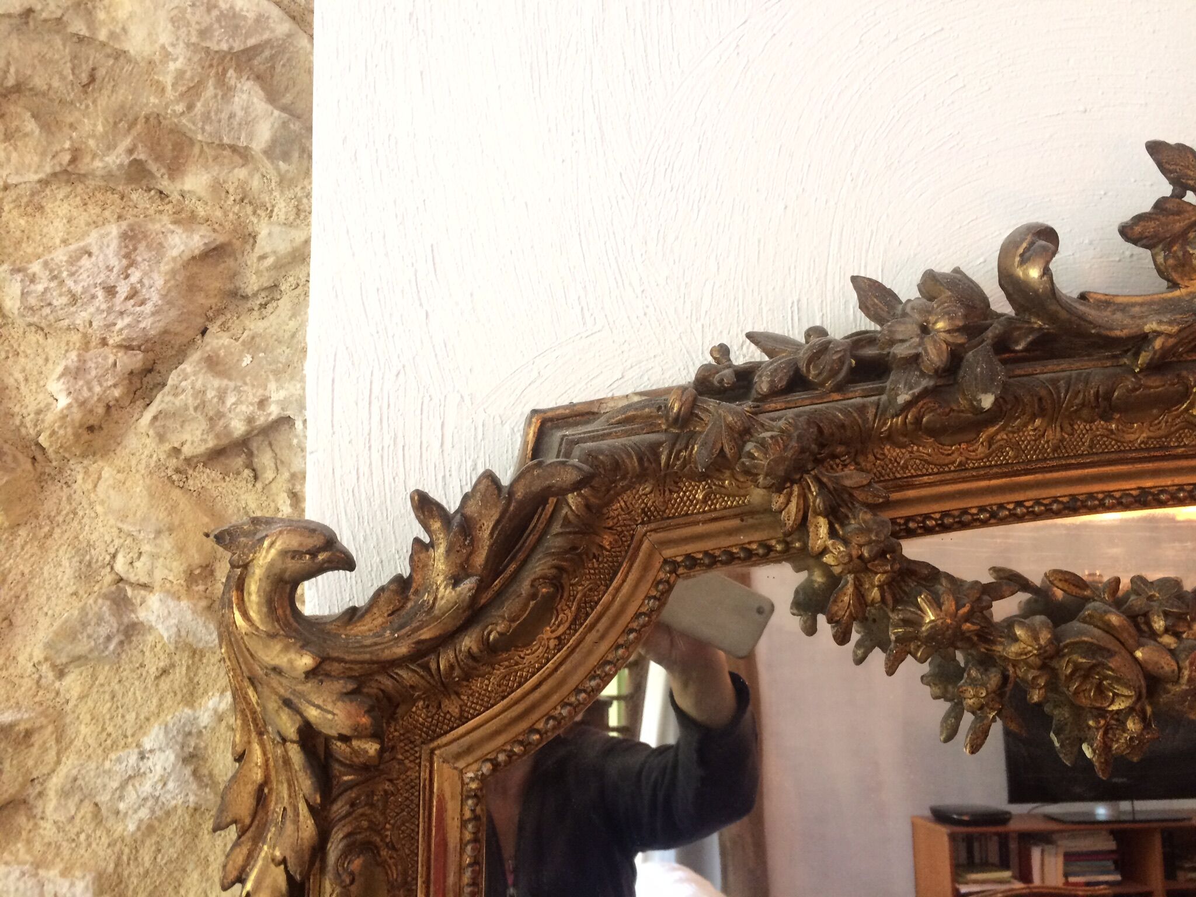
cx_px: 598
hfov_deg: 61.7
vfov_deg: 48.2
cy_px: 448
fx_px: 1002
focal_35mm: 29
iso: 125
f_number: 2.2
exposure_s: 1/33
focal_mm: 4.15
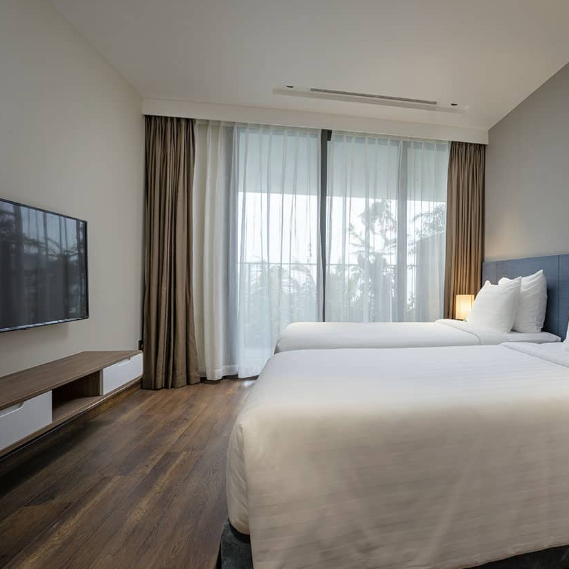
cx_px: 425
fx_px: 391
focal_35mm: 21
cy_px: 285
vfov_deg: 72.1
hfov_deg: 67.7
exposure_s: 1/3
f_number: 9
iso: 100
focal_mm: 16
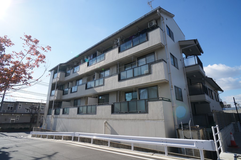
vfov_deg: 53.0
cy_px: 80
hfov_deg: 73.8
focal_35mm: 24
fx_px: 160
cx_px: 120
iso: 100
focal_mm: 16
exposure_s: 1/125
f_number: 10
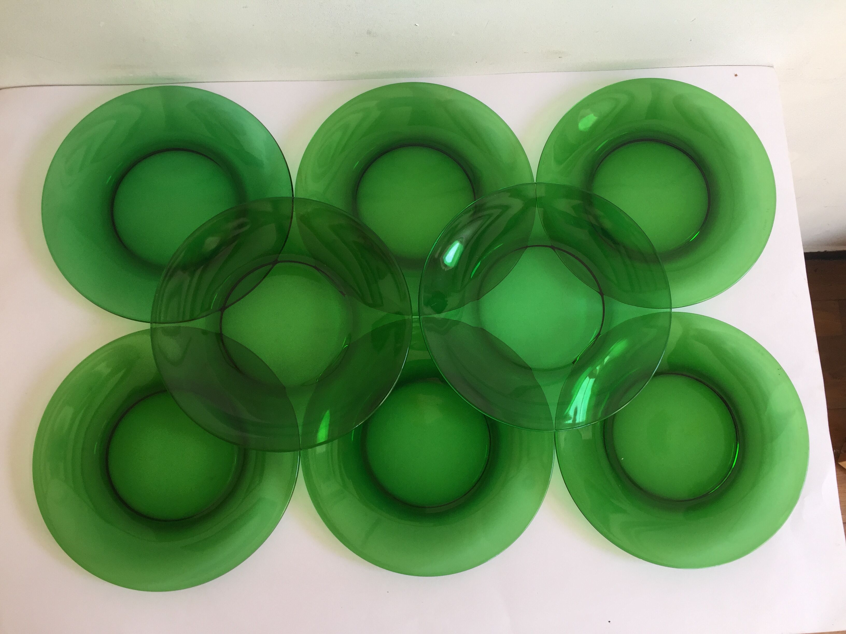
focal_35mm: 29
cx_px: 423
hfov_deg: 61.7
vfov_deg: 48.2
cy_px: 317
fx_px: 709
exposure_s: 1/100
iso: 50
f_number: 2.2
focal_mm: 4.15
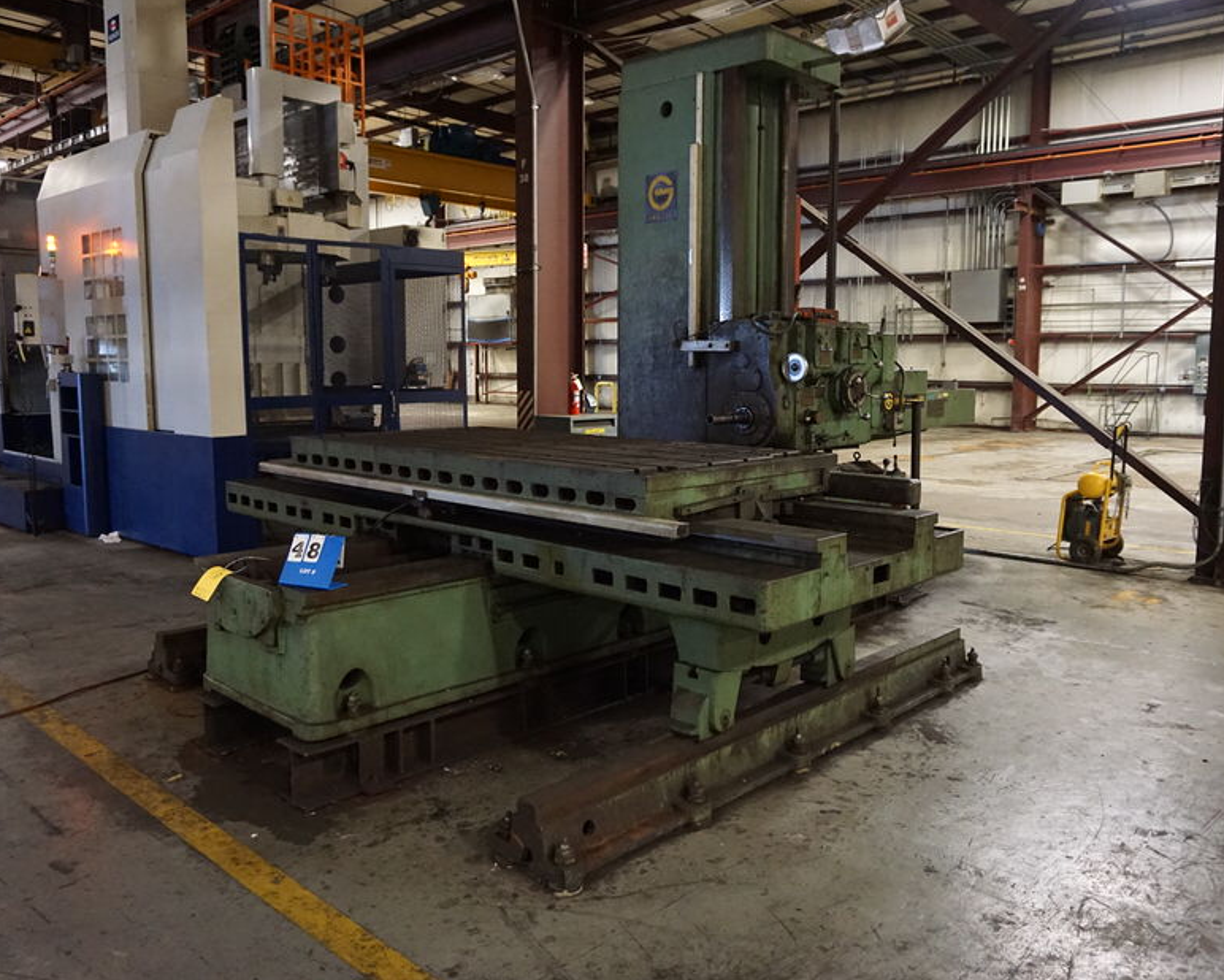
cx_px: 655
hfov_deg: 62.1
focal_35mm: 28
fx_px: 1015
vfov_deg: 51.5
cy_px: 477
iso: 3200
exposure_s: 1/80
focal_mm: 16
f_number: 3.5
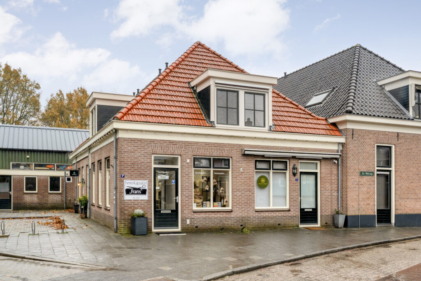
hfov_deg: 55.8
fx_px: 398
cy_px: 140
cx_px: 210
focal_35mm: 34
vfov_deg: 38.9
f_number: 10
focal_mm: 23
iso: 1000
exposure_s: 1/60
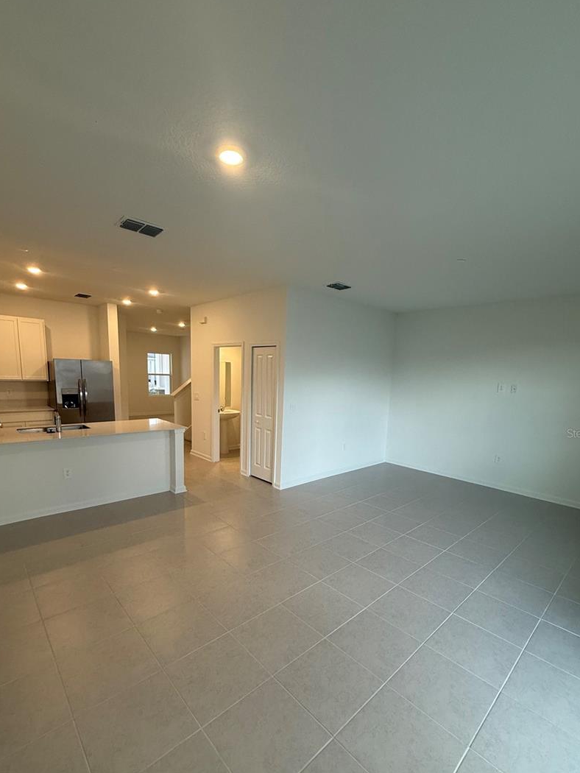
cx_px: 288
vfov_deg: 94.0
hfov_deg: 78.1
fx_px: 357
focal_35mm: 16
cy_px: 433
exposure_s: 1/120
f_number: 2.2
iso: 160
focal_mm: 2.22
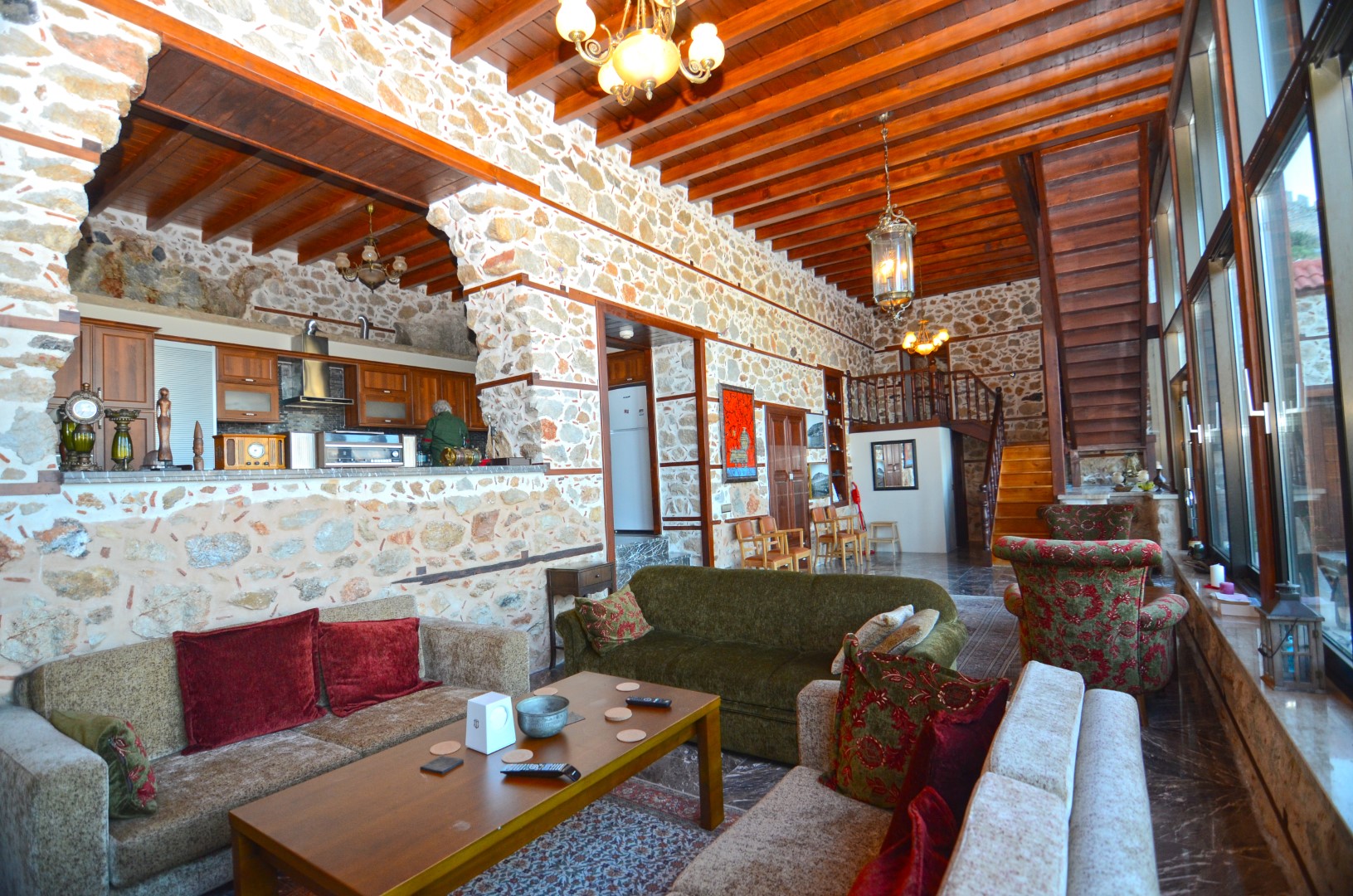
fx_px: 619
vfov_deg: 71.8
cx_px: 676
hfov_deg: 95.1
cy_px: 448
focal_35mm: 16
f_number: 2.8
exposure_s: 1/80
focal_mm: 11
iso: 500
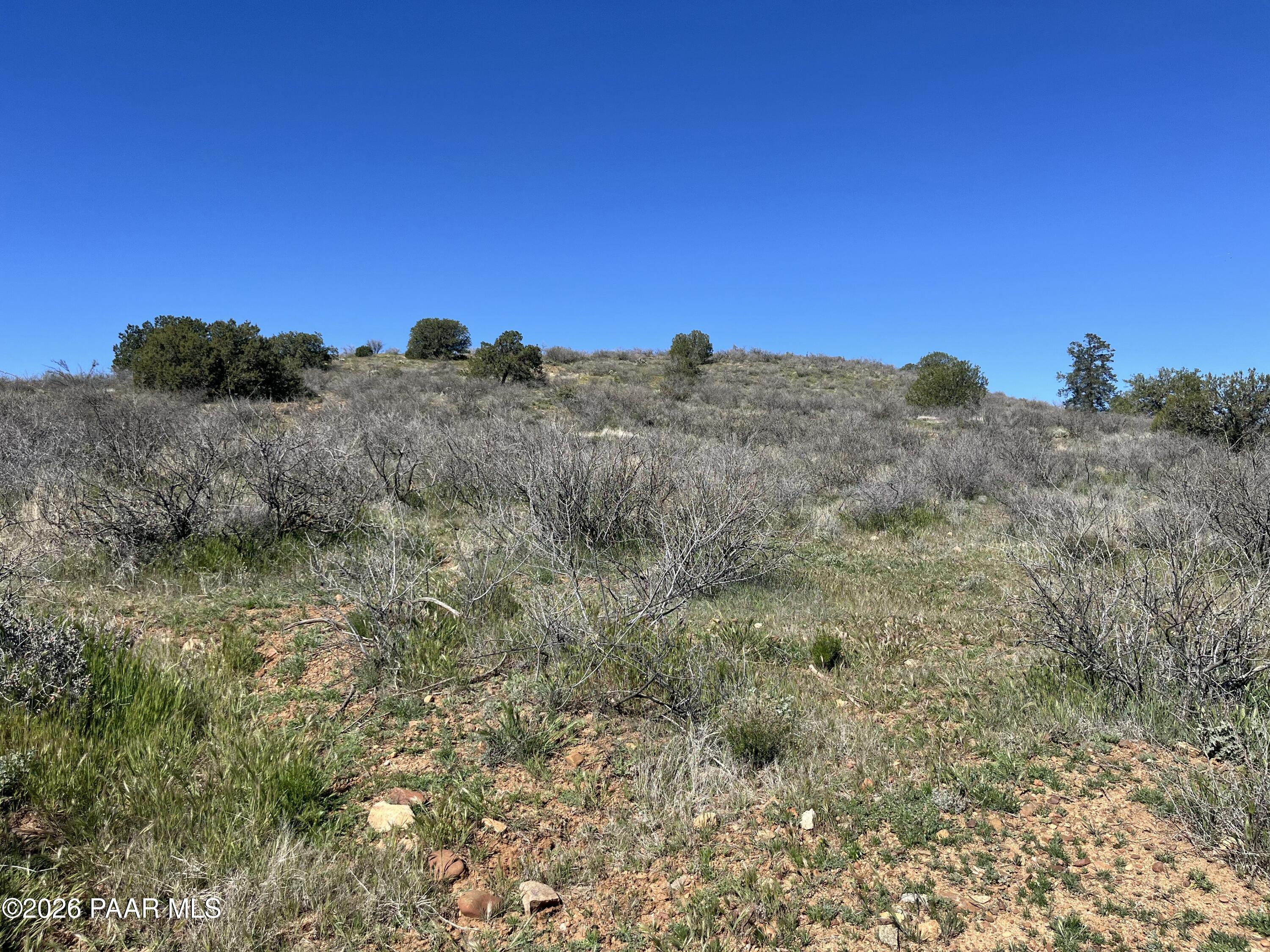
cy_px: 476
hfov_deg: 67.3
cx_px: 635
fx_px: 954
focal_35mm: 26
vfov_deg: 53.1
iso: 50
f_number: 1.6
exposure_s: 1/3311
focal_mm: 5.1
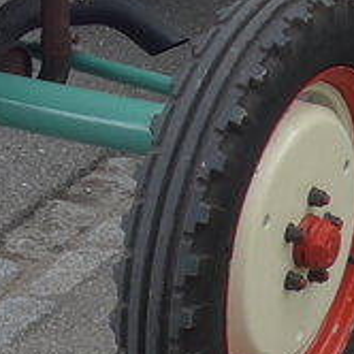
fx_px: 2140
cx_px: 77
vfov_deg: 8.9
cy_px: -380
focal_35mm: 185
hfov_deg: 9.4
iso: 80
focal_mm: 6
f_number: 2.8
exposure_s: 1/500
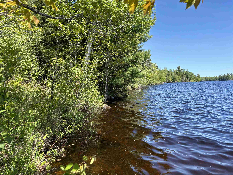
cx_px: 116
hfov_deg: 67.3
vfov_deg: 53.1
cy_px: 88
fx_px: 175
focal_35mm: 26
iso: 50
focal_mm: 5.96
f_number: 1.6
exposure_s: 1/1220
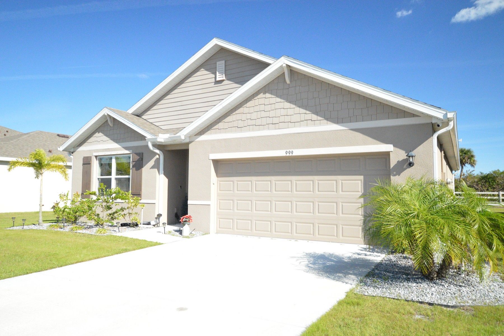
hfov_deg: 70.4
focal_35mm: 26
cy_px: 168
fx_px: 357
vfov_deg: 50.4
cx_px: 252
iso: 3200
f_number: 5
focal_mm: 17
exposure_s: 1/4000
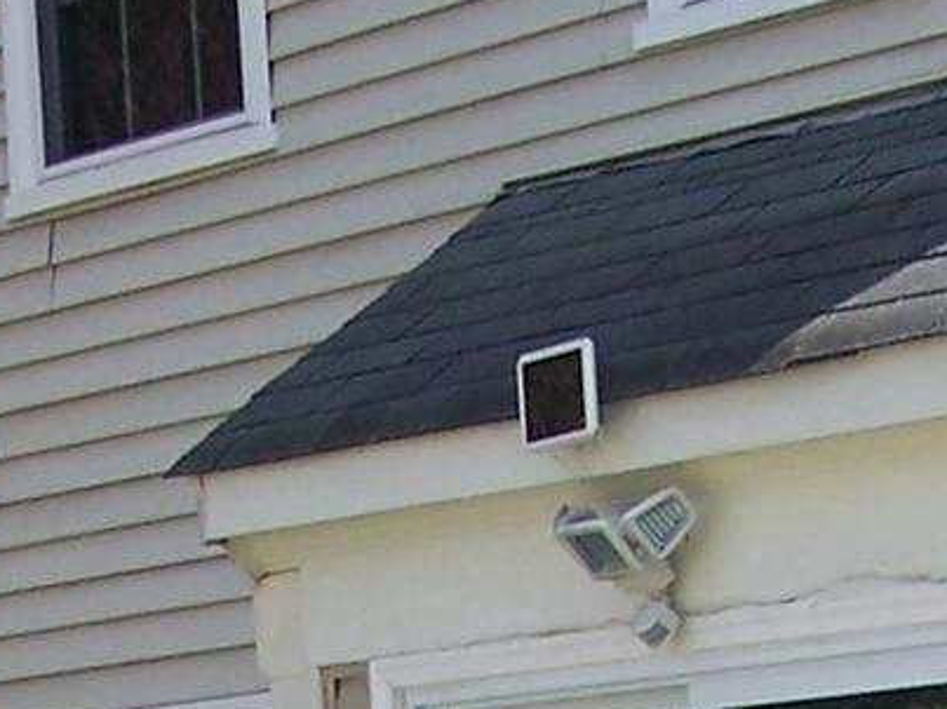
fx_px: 5278
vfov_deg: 7.4
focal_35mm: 193
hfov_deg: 10.2
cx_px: 309
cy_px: 1416
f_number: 2.8
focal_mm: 6.3
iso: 80
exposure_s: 1/500
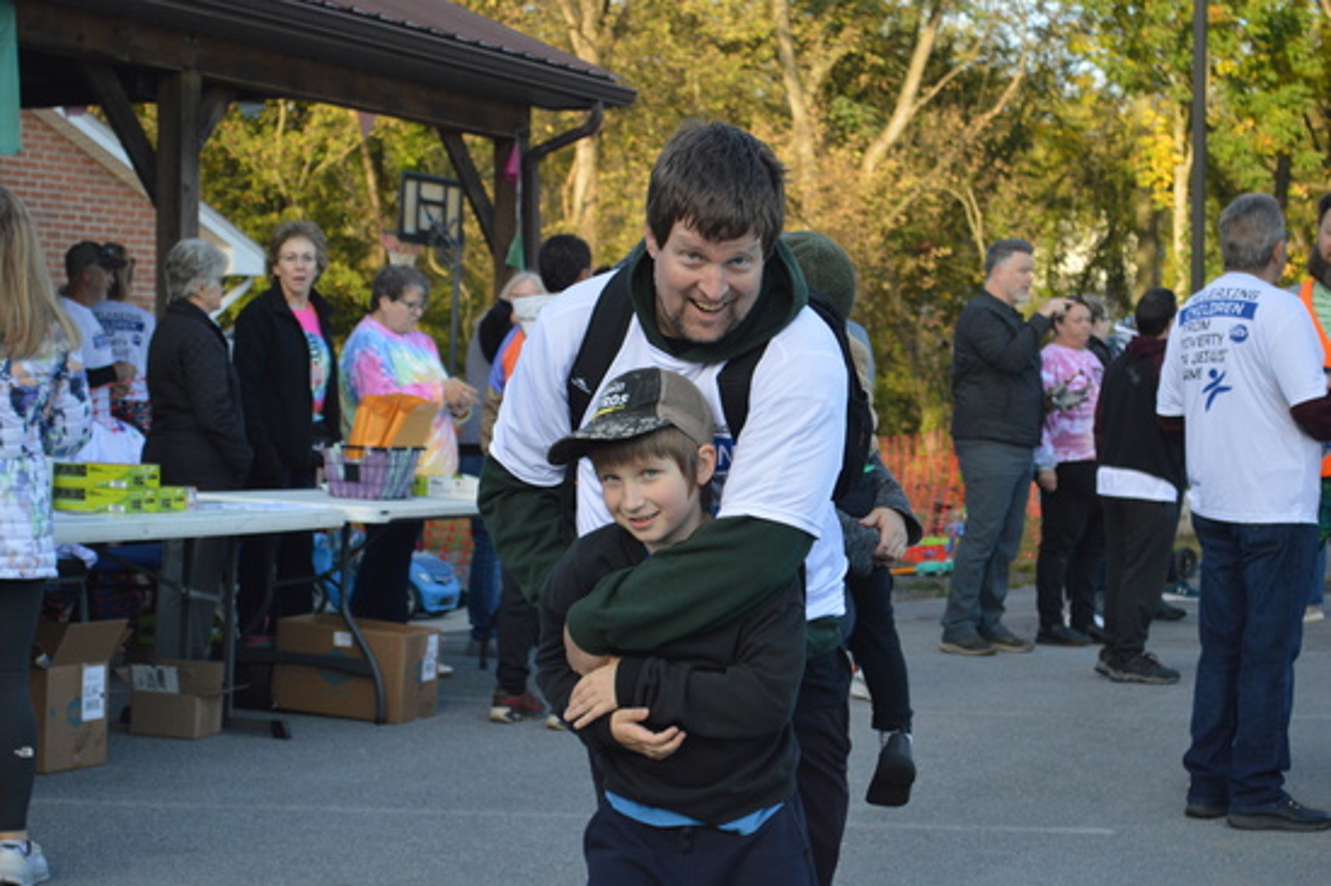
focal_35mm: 82
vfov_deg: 16.5
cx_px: 666
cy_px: 443
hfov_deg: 24.6
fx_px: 3048
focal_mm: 55
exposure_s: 1/500
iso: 900
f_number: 5.6
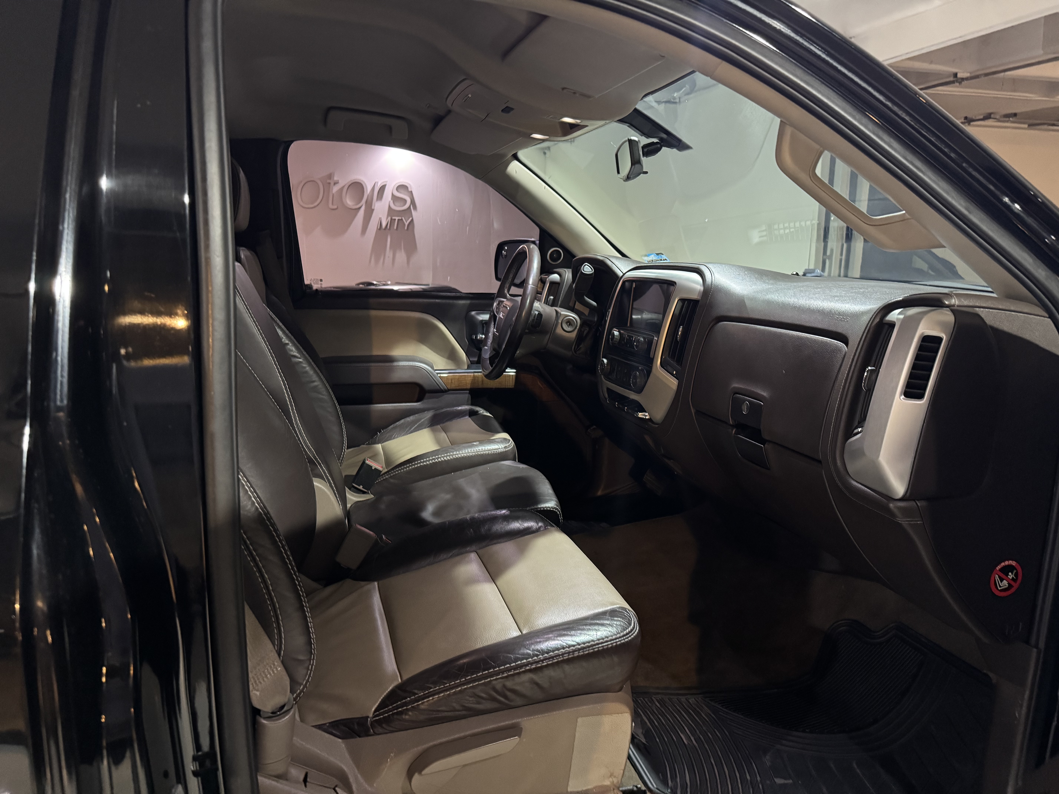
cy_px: 397
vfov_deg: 56.8
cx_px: 530
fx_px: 734
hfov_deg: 71.6
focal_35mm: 24
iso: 800
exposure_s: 1/30
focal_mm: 6.76
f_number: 1.78
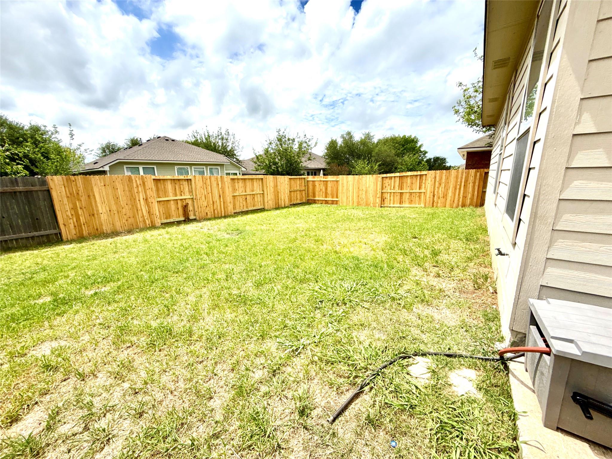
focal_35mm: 14
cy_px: 230
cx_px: 306
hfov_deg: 102.1
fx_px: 248
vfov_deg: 85.7
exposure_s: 1/2506
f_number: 2.2
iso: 50
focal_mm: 2.22
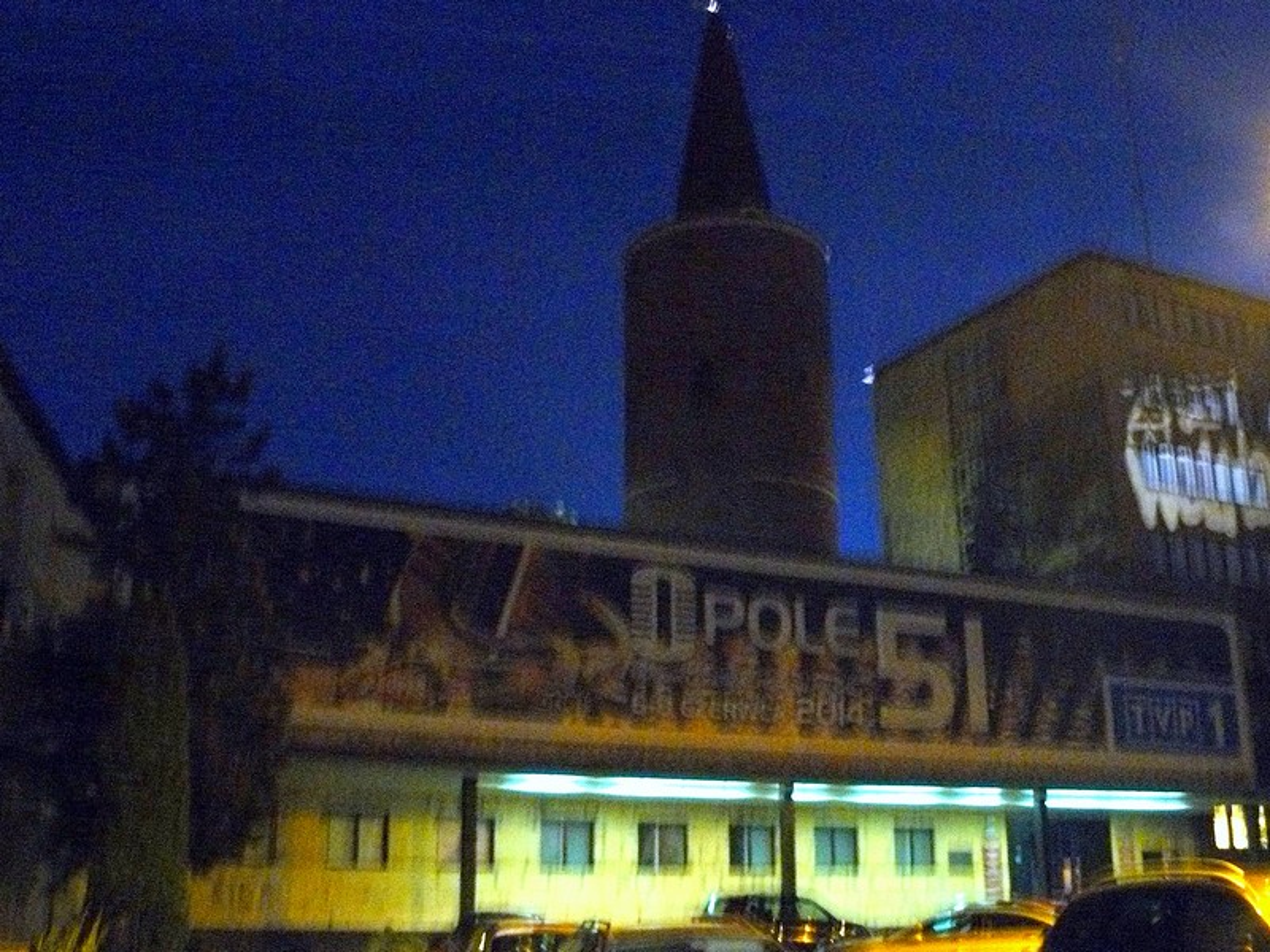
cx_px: 635
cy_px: 476
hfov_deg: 51.4
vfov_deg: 39.7
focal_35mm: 36
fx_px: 1321
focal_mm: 6
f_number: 2.8
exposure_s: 1/2.5
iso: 400
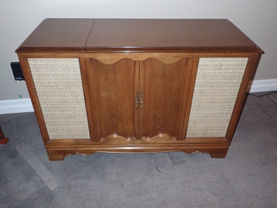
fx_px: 240
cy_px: 104
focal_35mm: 30
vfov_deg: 46.8
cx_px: 138
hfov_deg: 60.0
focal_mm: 5.4
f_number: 2.3
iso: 400
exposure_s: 1/30
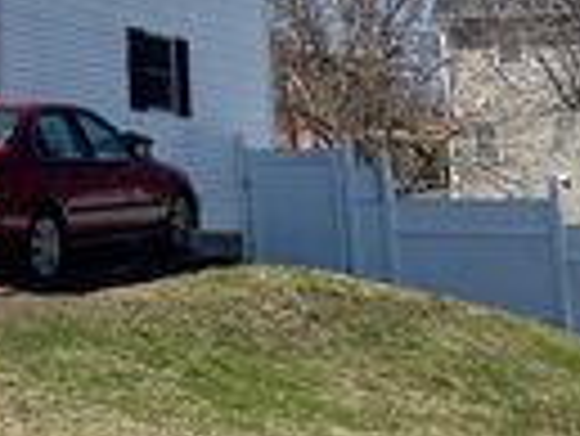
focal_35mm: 101
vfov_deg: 14.0
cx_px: -310
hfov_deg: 17.3
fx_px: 1694
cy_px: -151
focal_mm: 4.2
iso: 32
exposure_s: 1/3300
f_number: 1.6
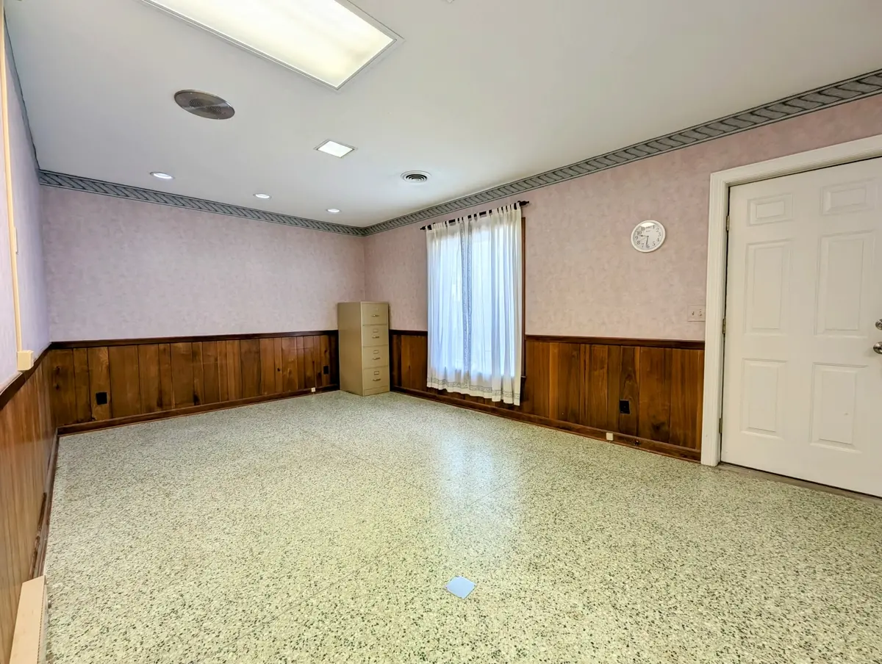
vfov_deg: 90.1
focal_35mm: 13
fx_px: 332
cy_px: 332
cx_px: 441
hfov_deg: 106.1
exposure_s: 1/228
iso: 43
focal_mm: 1.95
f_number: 2.2
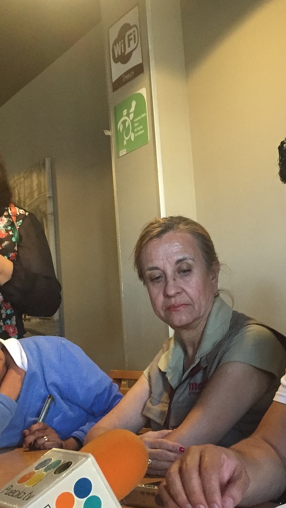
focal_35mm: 51
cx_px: 248
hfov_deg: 23.0
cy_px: 278
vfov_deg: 40.5
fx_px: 687
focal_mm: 4.15
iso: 250
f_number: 2.2
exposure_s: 1/30
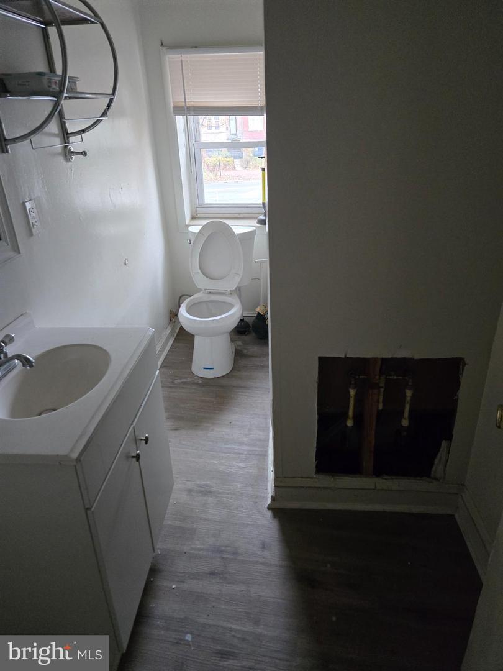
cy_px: 336
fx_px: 446
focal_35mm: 23
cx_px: 252
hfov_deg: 58.9
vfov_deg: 73.9
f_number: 1.8
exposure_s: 1/120
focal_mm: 5.4
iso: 800
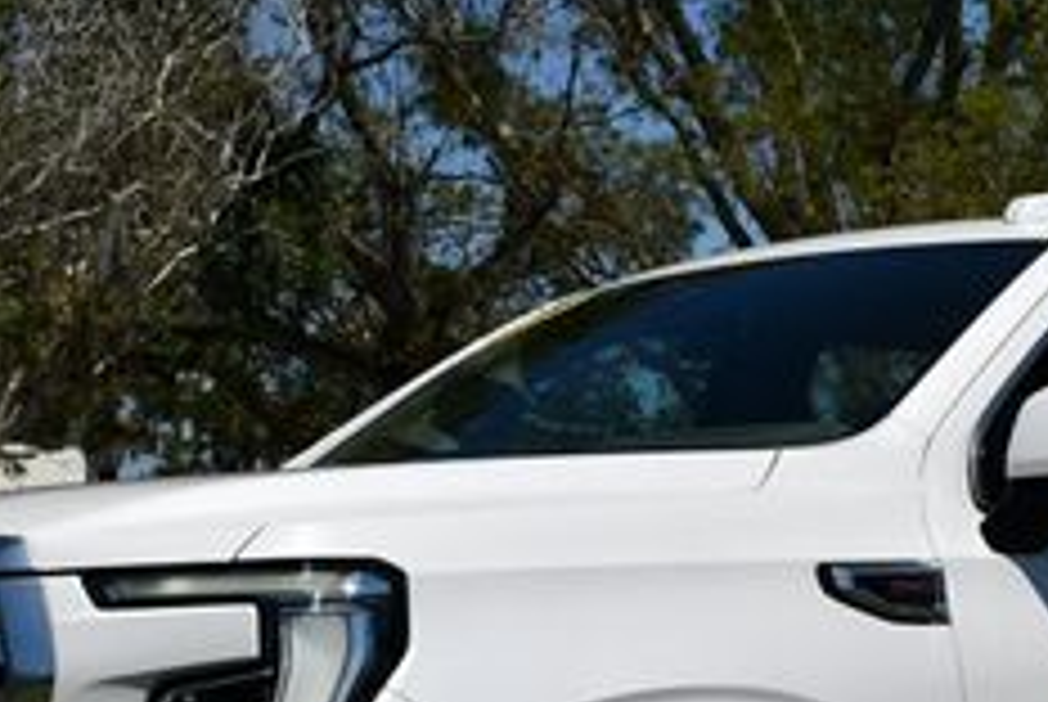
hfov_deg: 16.8
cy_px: 657
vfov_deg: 11.3
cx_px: 747
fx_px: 3527
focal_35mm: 121
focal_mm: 22
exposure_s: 1/400
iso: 100
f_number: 10
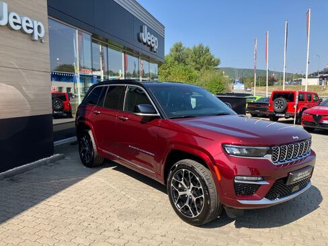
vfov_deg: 49.7
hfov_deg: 63.4
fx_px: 265
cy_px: 123
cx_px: 164
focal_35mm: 28
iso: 32
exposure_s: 1/823
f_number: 1.8
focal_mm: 3.99
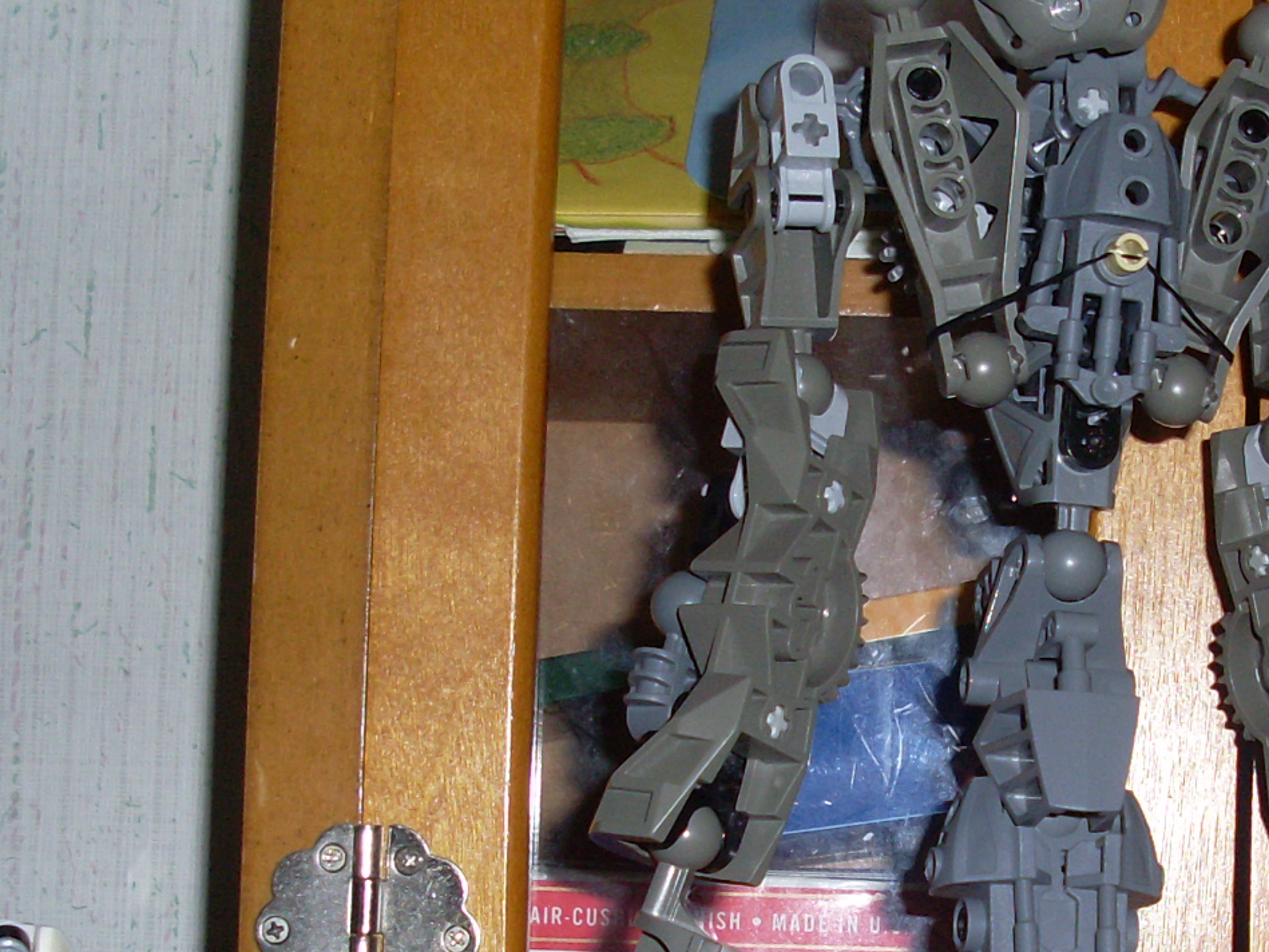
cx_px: 1070
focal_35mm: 82
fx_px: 3006
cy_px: 738
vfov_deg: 17.9
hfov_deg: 23.4
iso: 100
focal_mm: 6.3
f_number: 7.7
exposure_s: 1/45
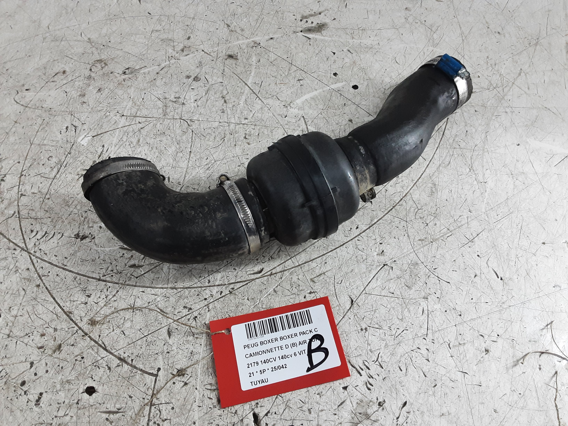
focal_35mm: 27
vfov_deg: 51.4
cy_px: 213
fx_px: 443
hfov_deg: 65.3
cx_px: 284
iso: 160
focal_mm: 2.91
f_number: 1.9
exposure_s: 1/50
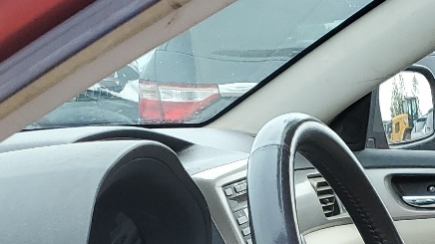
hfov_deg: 19.4
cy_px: 484
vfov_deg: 10.7
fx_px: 1199
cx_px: 520
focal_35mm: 104
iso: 50
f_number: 1.5
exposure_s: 1/500
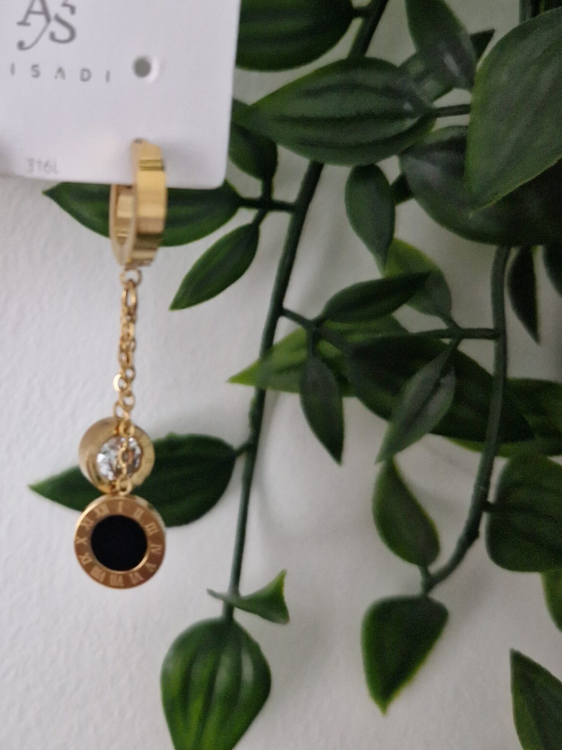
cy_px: 285
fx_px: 822
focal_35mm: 38
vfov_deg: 48.5
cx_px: 114
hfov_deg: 36.5
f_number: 1.8
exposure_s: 1/100
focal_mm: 5.4
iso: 100
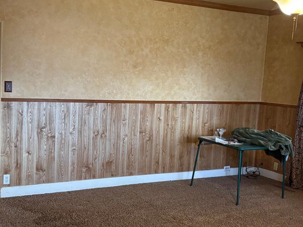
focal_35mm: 45
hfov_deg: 42.0
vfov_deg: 32.2
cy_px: 126
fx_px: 394
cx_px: 128
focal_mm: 5.96
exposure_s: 1/40
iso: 400
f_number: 1.6
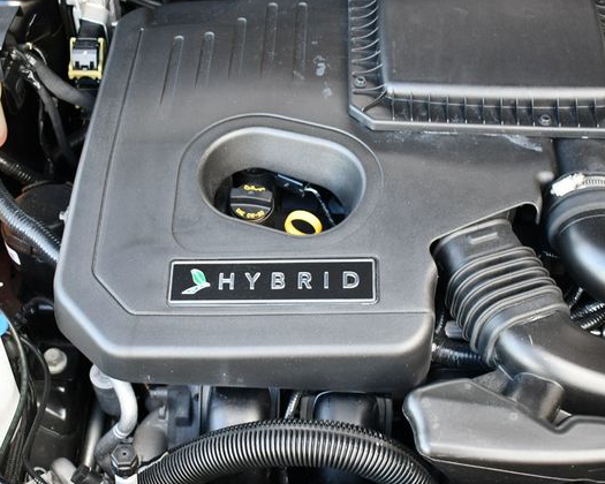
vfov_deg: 27.6
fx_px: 985
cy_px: 242
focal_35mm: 55
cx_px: 293
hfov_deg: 34.1
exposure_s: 1/160
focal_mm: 24
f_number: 3.8
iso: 800
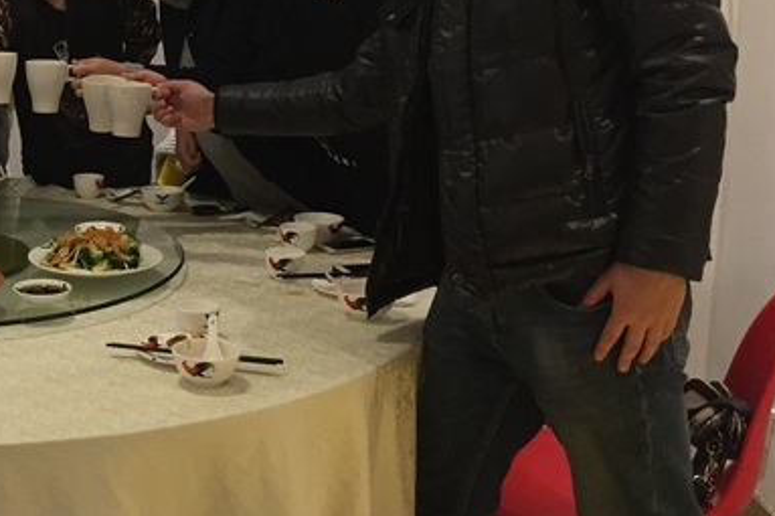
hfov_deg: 29.6
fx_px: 1356
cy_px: 174
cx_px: -12
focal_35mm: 63
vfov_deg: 21.5
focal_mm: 4.15
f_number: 2.2
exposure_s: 1/33
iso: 200
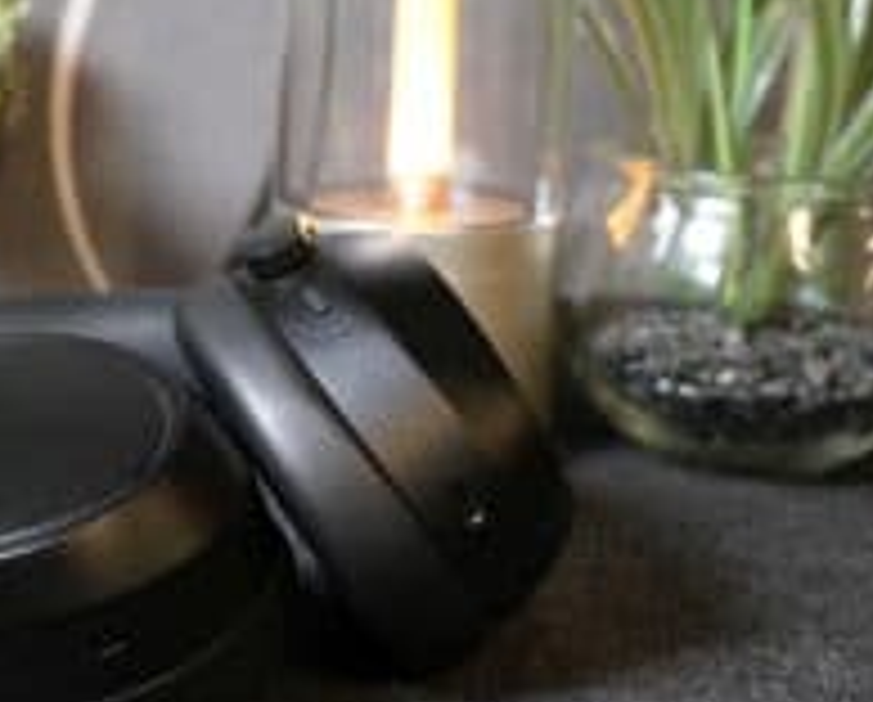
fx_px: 1657
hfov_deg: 29.2
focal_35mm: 64
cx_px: 261
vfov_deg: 23.9
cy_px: 387
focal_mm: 34
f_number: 6.3
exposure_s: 1/40
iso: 2500
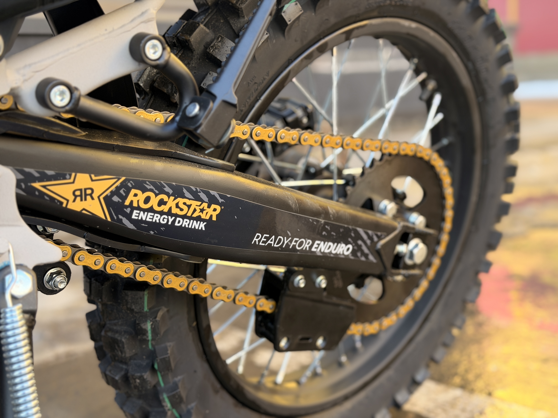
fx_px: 774
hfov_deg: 39.7
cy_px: 209
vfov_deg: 30.3
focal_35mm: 48
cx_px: 279
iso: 64
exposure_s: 1/160
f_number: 1.78
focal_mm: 6.76
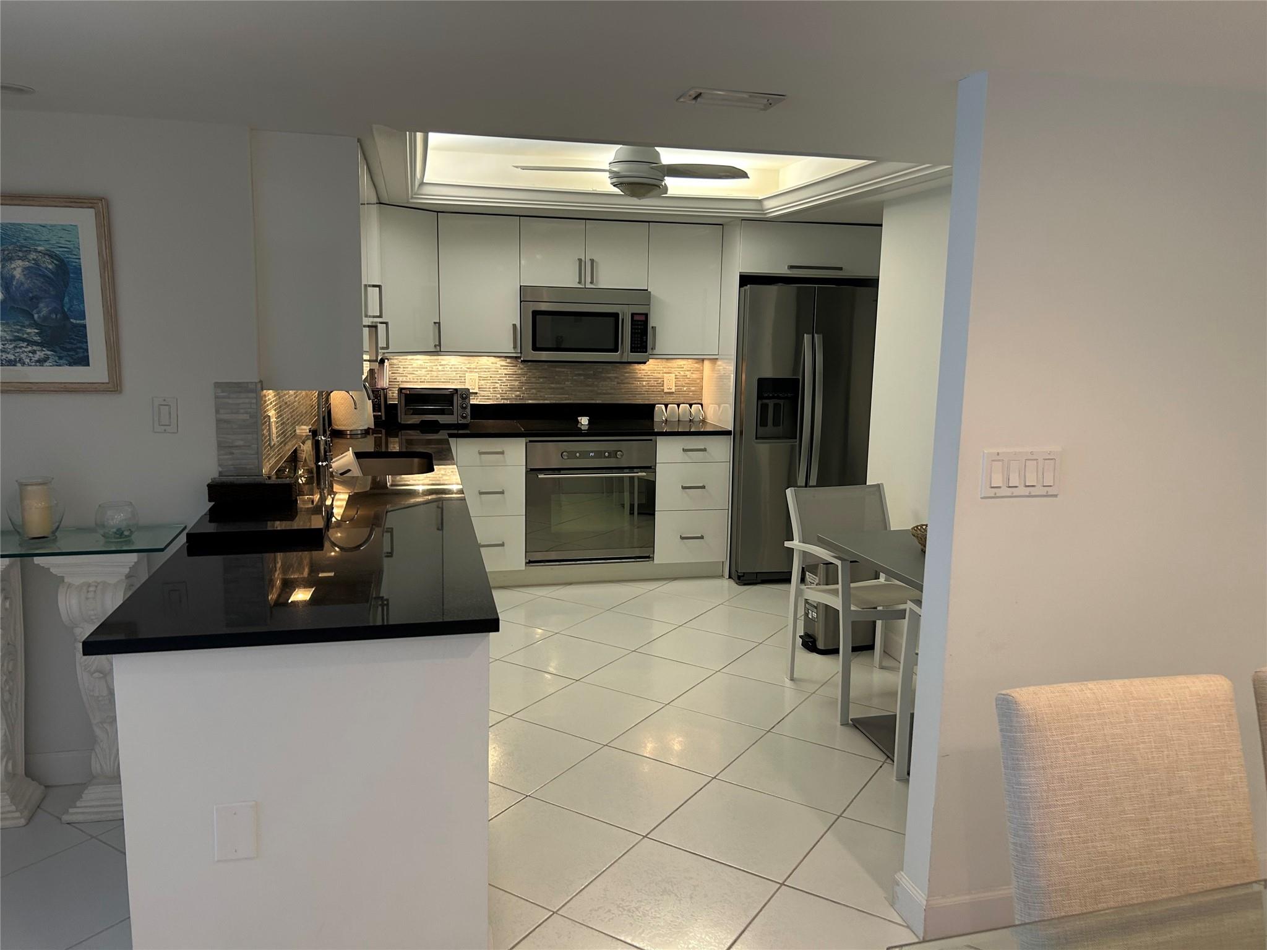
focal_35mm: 26
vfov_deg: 53.1
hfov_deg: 67.3
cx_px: 634
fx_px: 952
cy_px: 475
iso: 100
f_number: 1.5
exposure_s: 1/60
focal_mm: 5.7
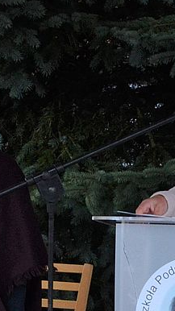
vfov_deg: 14.3
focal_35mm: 148
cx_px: 101
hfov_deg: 8.2
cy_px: 317
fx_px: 1221
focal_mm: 26
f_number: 5.6
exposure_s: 1/125
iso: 800
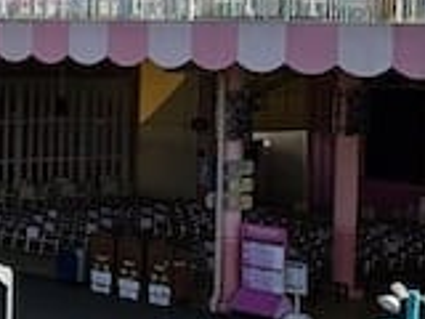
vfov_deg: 12.8
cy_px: 58
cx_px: -526
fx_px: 1412
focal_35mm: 115
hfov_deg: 13.5
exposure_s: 1/981
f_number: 1.7
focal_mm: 6.3
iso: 10
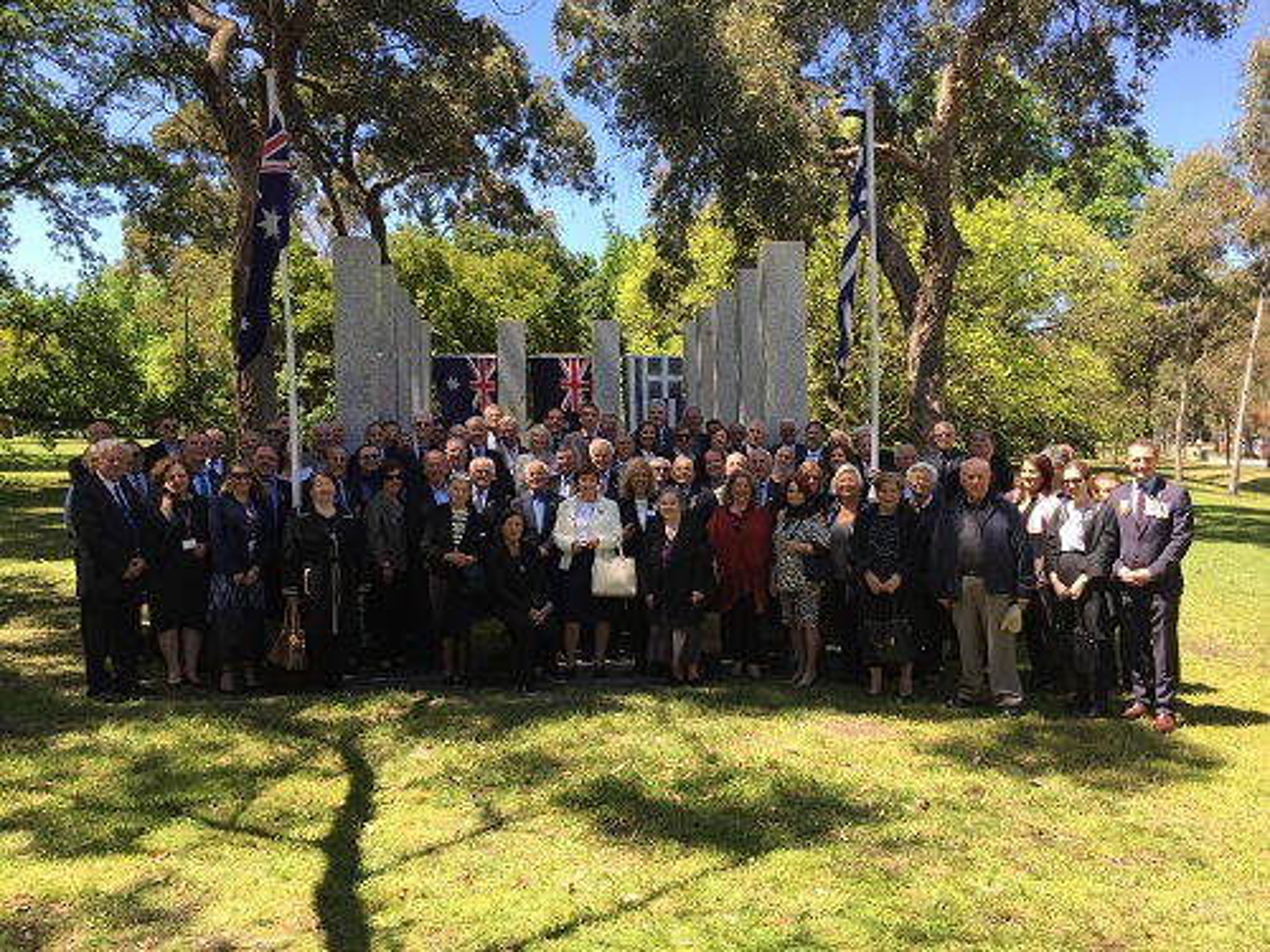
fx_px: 1064
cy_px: 476
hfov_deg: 61.7
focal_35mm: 29
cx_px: 635
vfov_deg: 48.2
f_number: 2.2
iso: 32
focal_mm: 4.15
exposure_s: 1/549
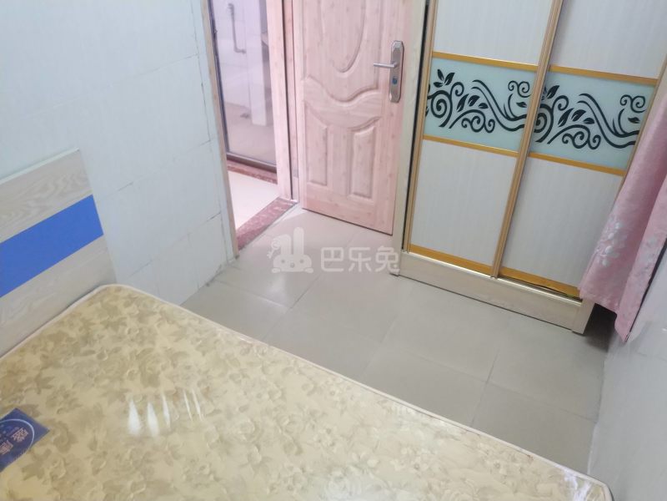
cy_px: 250
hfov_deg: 56.8
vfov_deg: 44.2
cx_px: 334
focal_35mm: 32
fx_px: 617
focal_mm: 4.5
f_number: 2
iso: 601
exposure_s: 1/17
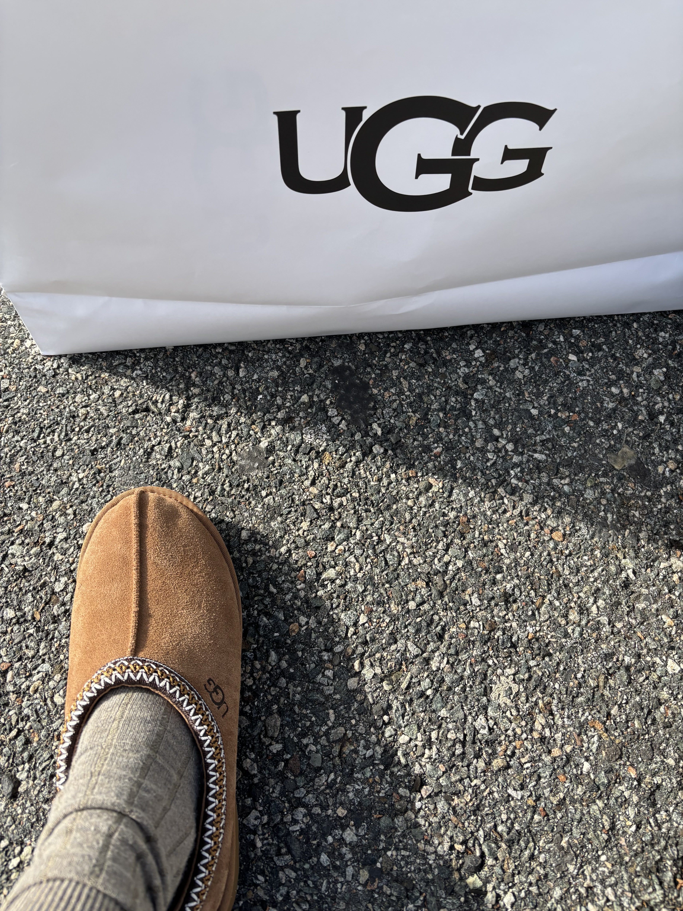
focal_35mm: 26
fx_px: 684
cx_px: 342
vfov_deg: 67.3
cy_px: 456
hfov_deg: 53.1
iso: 50
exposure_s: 1/1399
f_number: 1.6
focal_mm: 5.96
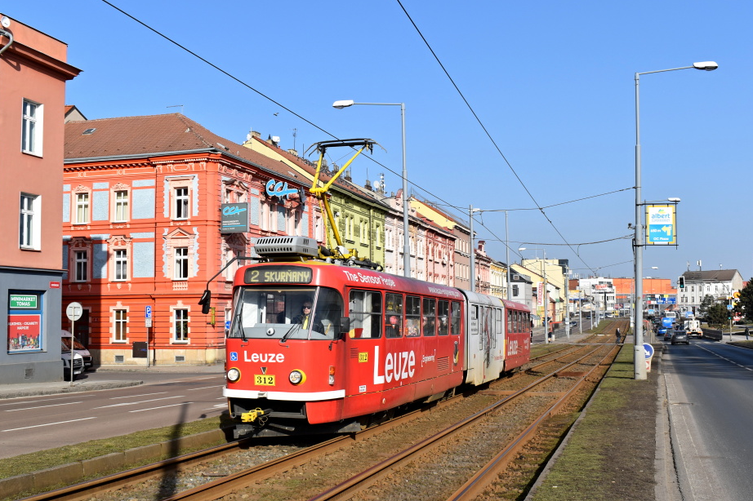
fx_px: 836
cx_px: 372
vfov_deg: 33.4
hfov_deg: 48.5
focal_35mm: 40
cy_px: 269
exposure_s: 1/400
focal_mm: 24
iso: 200
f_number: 10
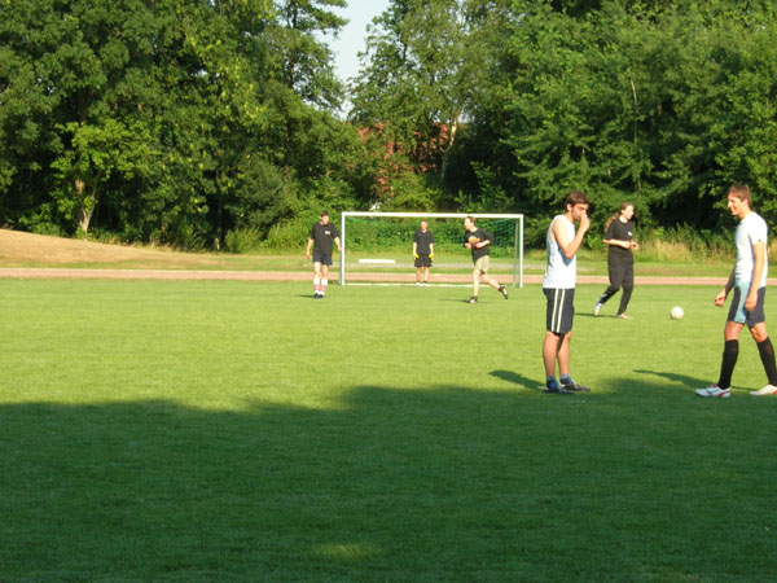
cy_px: 292
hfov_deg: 17.4
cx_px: 388
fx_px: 2536
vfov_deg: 13.1
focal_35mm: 113
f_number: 8.2
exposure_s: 1/122
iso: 70
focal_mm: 23.4
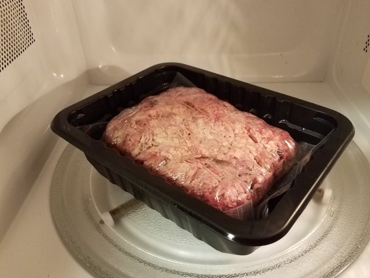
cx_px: 190
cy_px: 143
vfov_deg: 49.7
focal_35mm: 28
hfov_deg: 63.4
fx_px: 299
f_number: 1.7
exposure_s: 1/24
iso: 250
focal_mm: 4.2
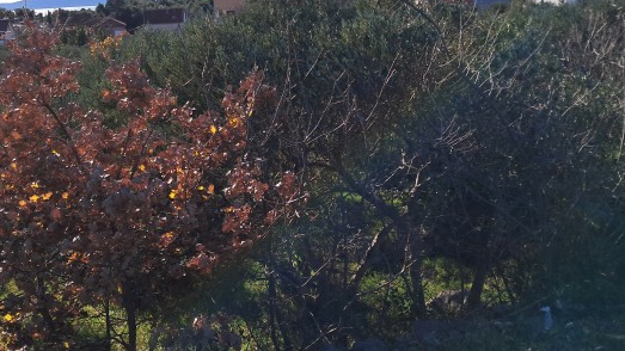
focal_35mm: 48
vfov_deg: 24.9
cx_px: 299
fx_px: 795
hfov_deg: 42.9
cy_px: 158
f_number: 1.8
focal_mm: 4
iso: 50
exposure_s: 1/855
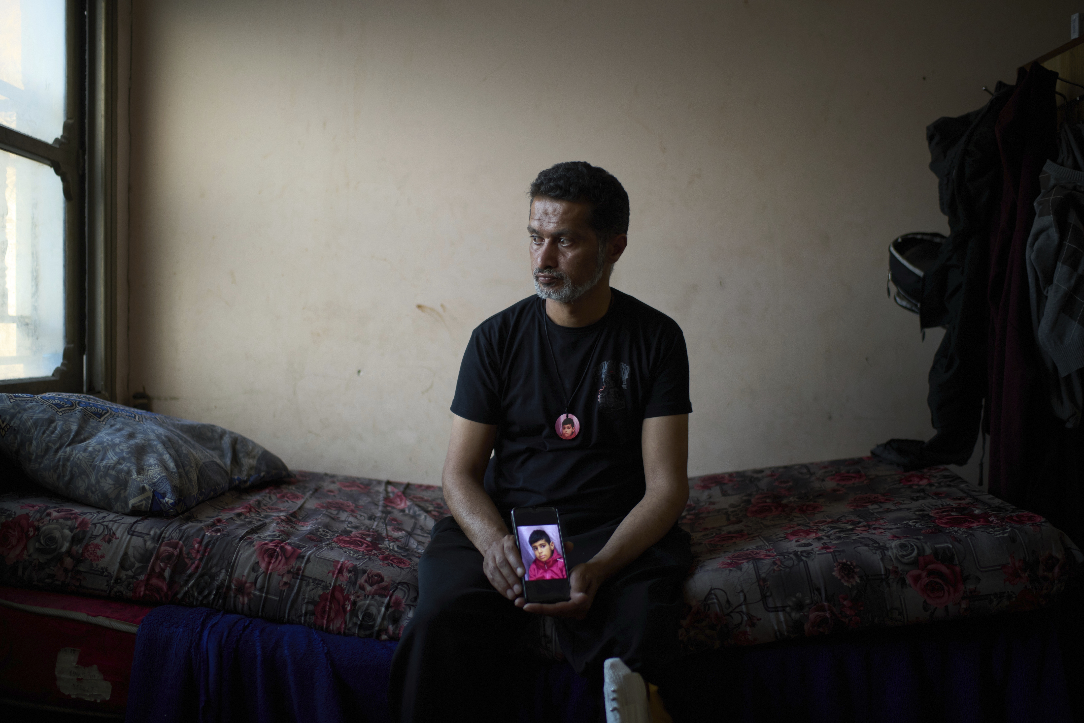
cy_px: 362
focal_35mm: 35
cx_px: 542
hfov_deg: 54.4
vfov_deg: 37.9
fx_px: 1054
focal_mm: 35
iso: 500
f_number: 1.4
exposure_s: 1/320
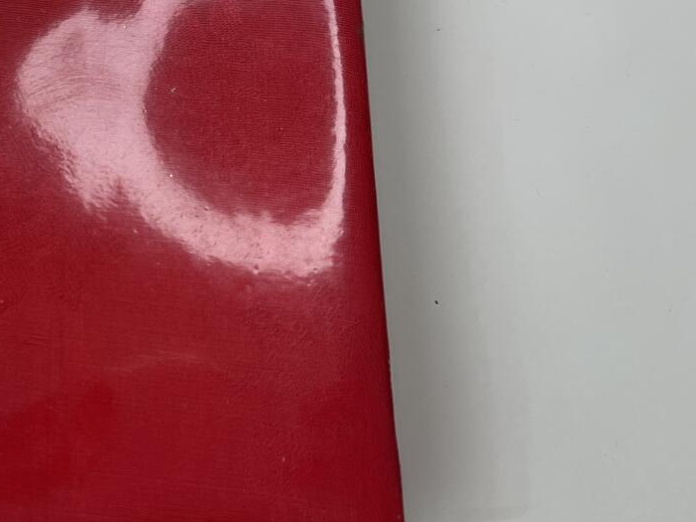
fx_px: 1005
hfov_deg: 35.3
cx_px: 33
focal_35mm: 50
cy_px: 107
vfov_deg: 28.5
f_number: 1.6
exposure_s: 1/205
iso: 32
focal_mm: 5.1
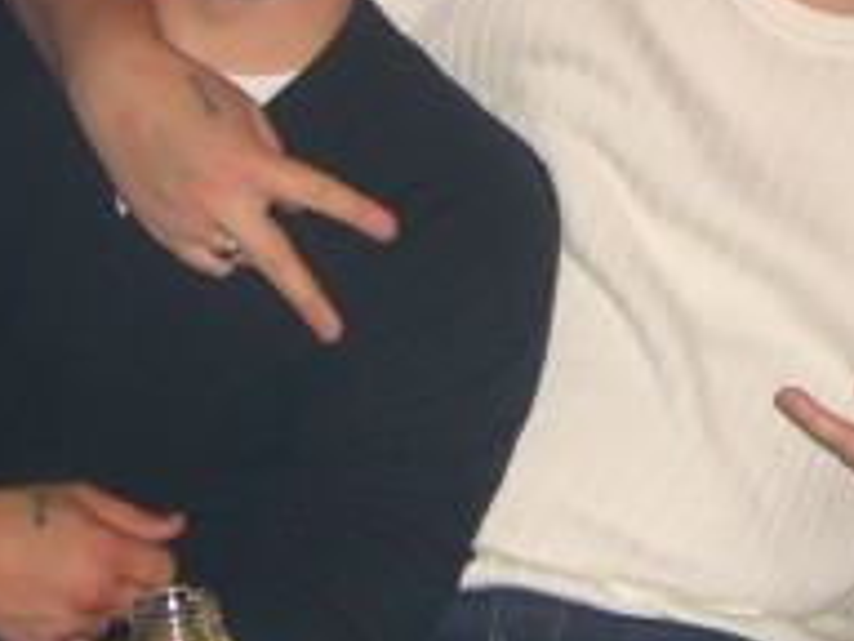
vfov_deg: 12.3
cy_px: 45
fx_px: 2936
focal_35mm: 119
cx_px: 792
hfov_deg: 16.3
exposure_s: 1/60
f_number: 2.8
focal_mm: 7.9
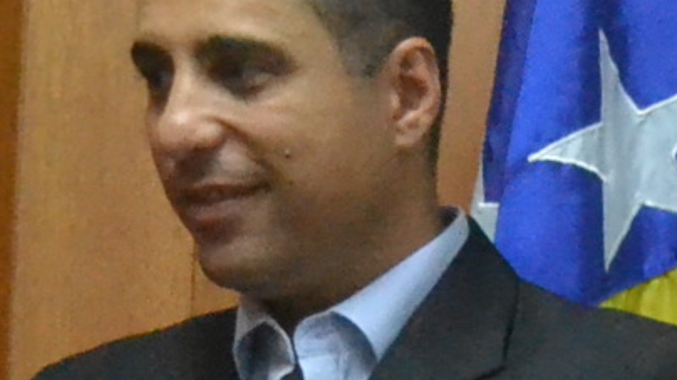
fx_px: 5151
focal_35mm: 287
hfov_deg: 7.3
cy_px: 1004
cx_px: 1302
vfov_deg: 4.1
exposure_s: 1/80
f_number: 5
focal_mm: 32
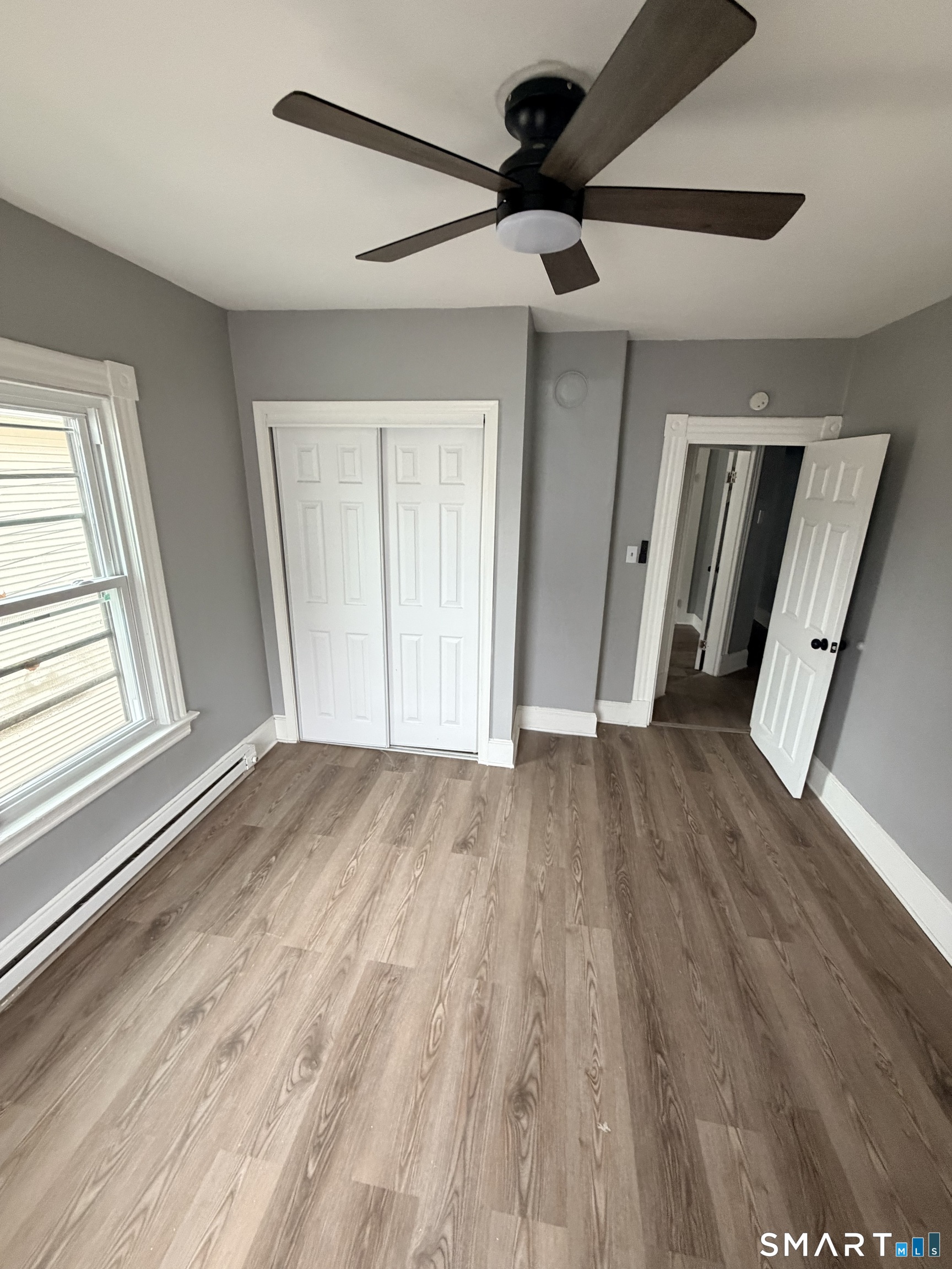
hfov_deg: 85.7
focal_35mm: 14
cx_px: 476
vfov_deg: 102.1
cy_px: 634
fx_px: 513
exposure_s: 1/60
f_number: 2.2
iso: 400
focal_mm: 2.22
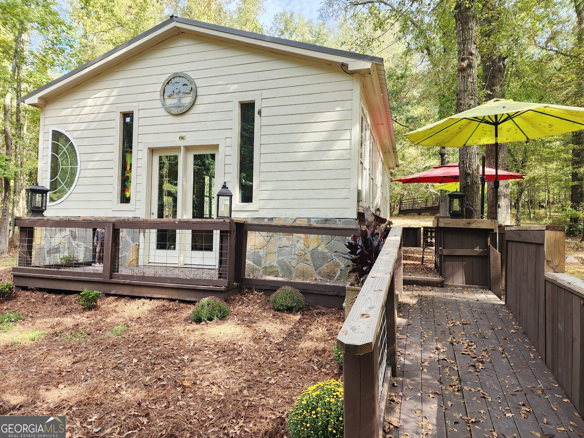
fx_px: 388
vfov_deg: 58.9
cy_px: 219
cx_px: 292
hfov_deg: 73.9
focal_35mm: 23
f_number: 1.8
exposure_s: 1/182
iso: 50
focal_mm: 6.4
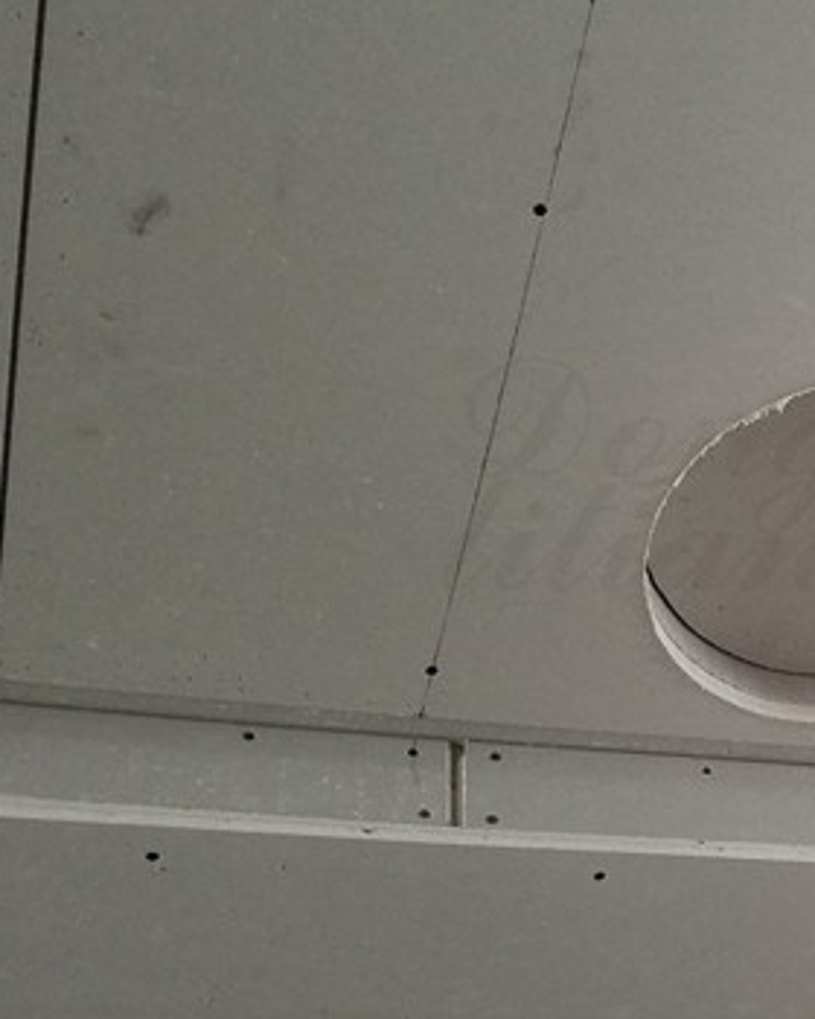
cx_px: 1077
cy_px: 475
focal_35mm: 58
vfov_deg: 32.5
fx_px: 1749
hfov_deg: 23.1
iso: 250
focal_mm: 4.2
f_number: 1.7
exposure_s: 1/10
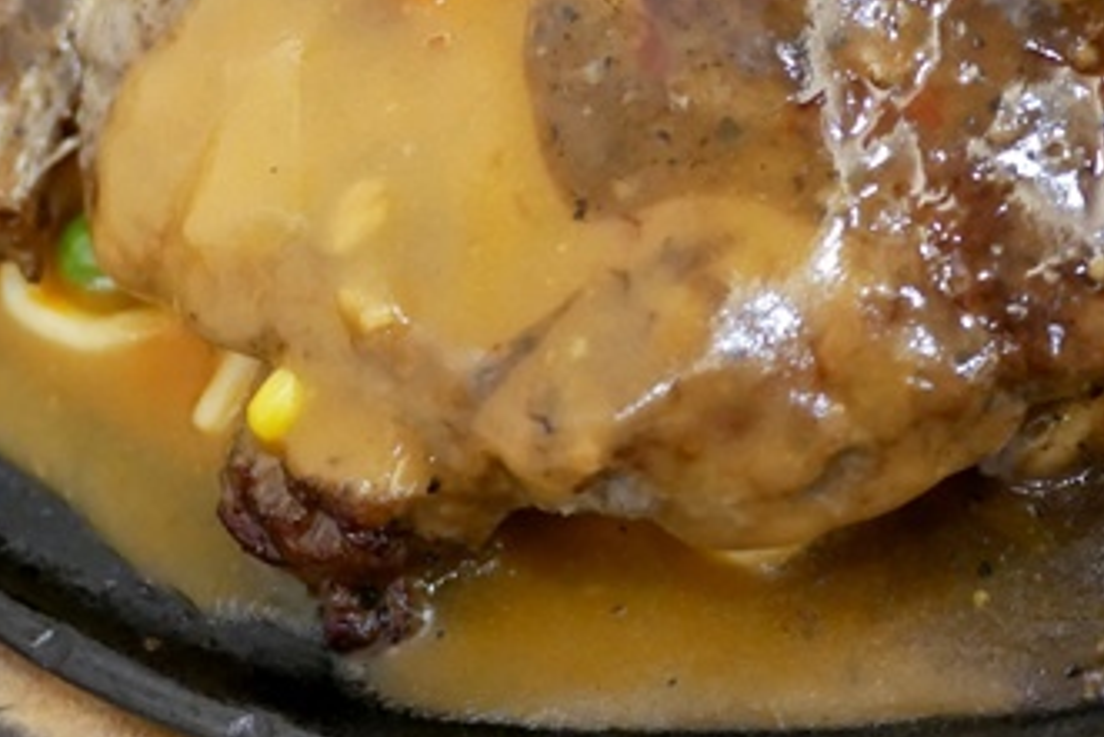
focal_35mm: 70
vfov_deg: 18.7
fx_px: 2147
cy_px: -73
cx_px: 627
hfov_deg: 28.8
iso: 1600
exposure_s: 1/60
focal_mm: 14
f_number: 2.5
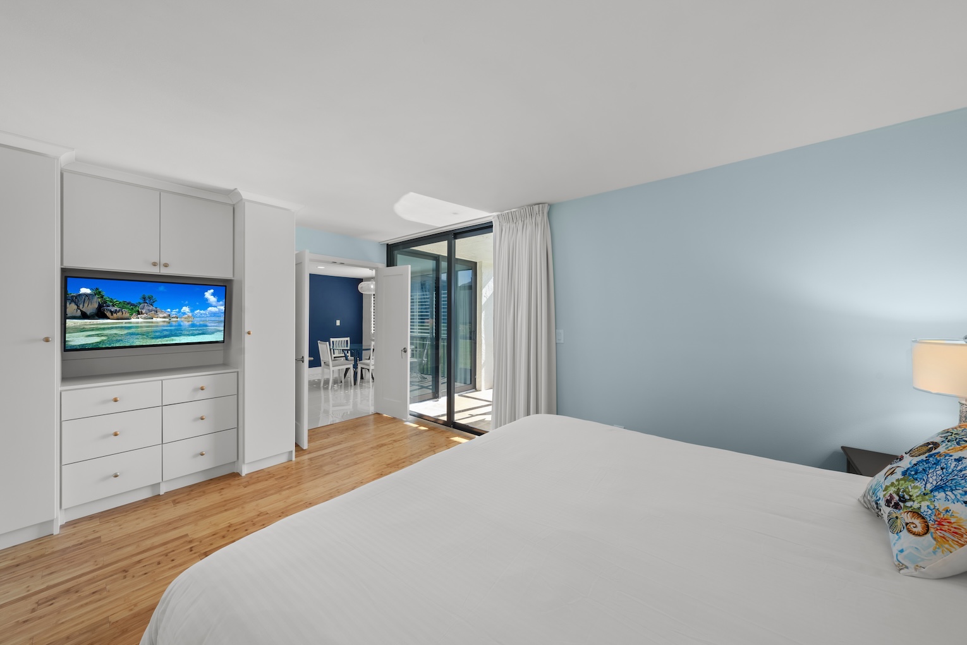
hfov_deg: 112.6
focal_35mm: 12
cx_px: 484
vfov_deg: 90.0
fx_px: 322
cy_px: 322
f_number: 10
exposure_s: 1/2
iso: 160
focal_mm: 12
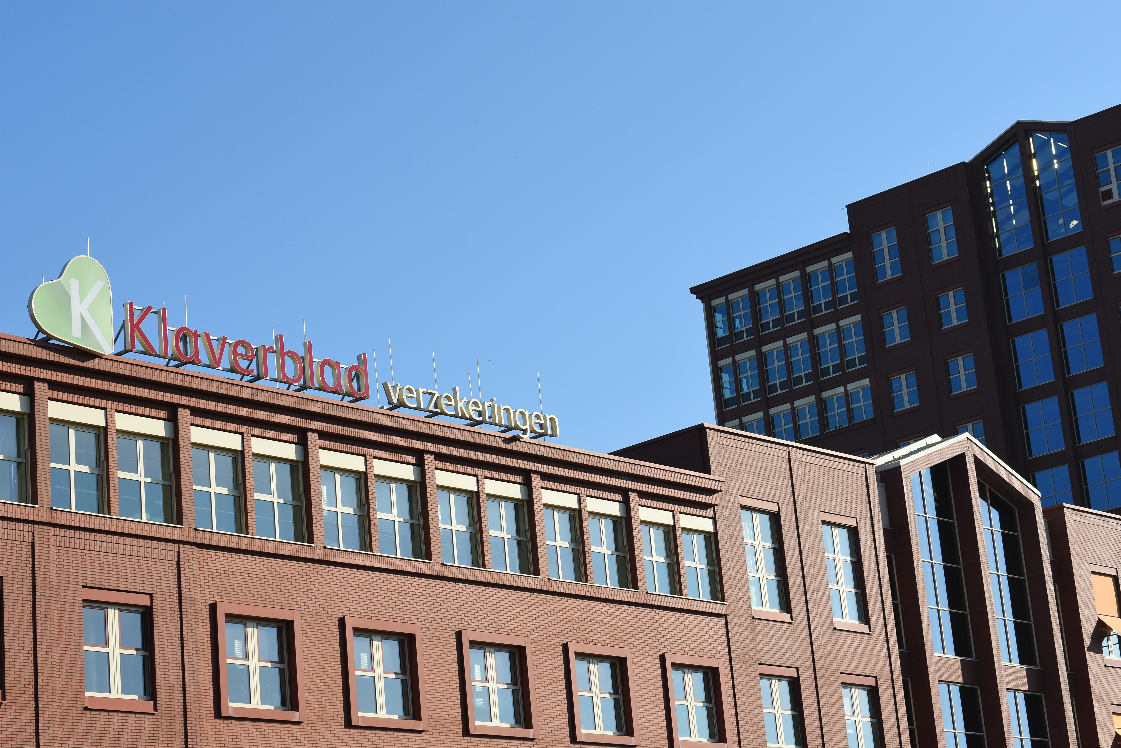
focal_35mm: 78
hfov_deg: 26.0
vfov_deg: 17.5
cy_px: 374
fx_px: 2429
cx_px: 560
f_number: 7.1
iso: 100
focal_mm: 52
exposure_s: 1/320
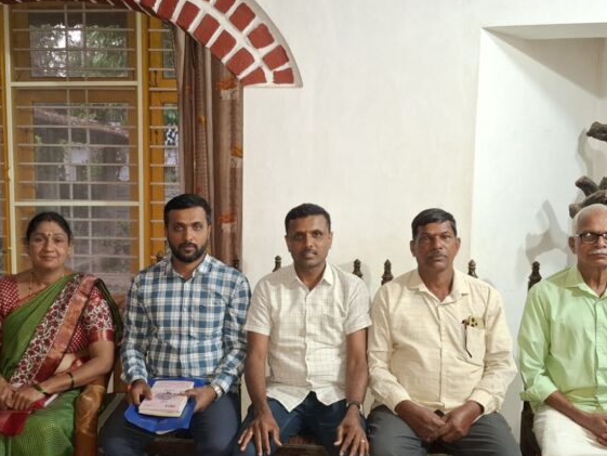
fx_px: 737
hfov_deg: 44.7
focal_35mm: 42
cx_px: 272
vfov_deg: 34.3
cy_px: 272
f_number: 1.8
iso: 500
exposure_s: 1/25
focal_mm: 5.54
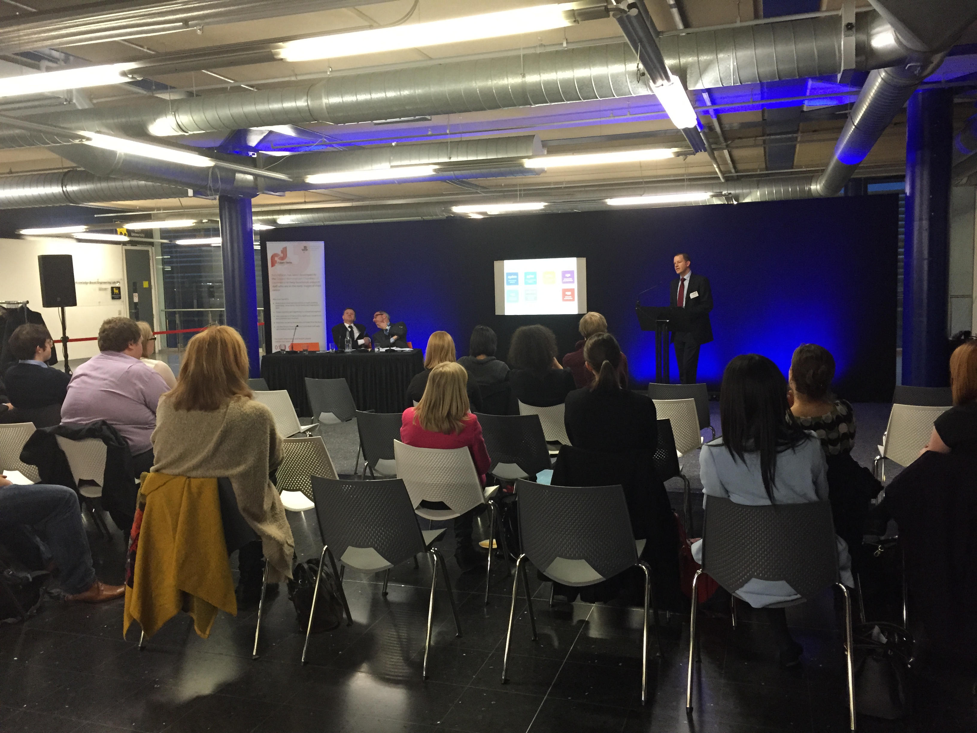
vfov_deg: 48.2
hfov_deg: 61.7
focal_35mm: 29
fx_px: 818
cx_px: 488
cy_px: 366
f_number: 2.2
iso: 200
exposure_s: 1/30
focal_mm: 4.15
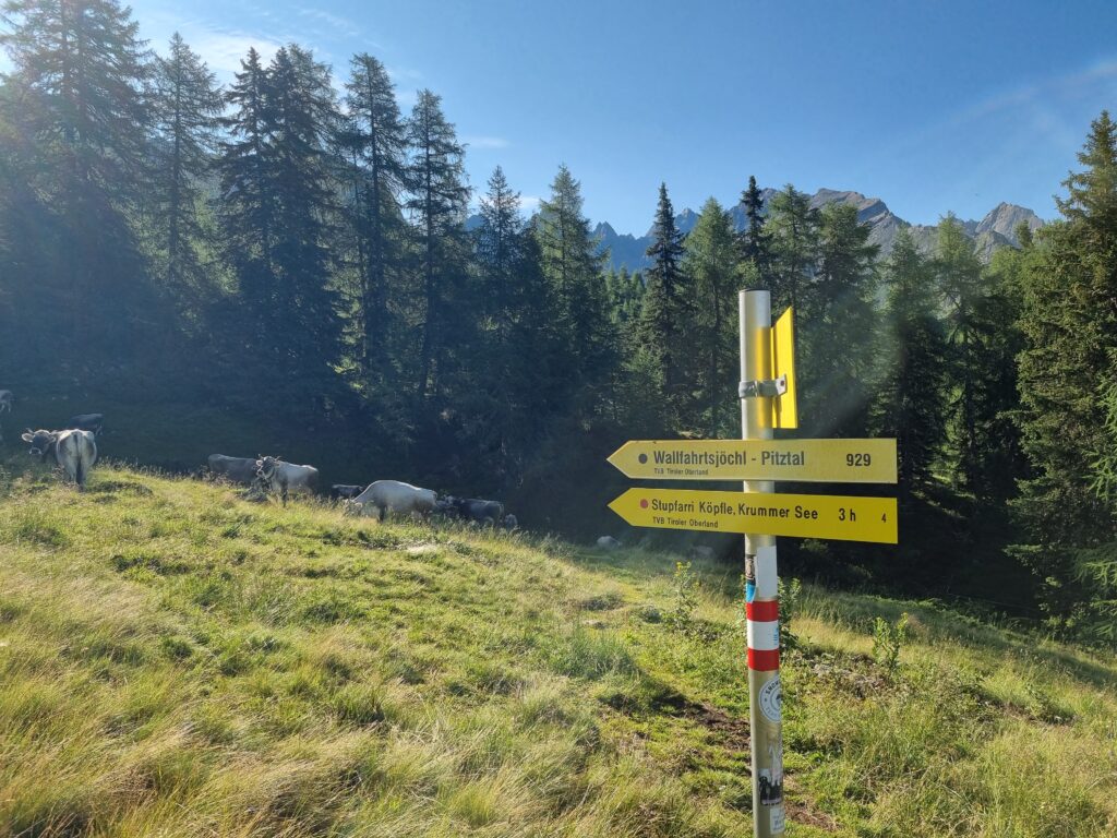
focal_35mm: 26
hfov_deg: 67.3
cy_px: 419
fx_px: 839
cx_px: 558
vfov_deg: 53.1
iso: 50
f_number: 1.8
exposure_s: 1/1808
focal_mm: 5.4
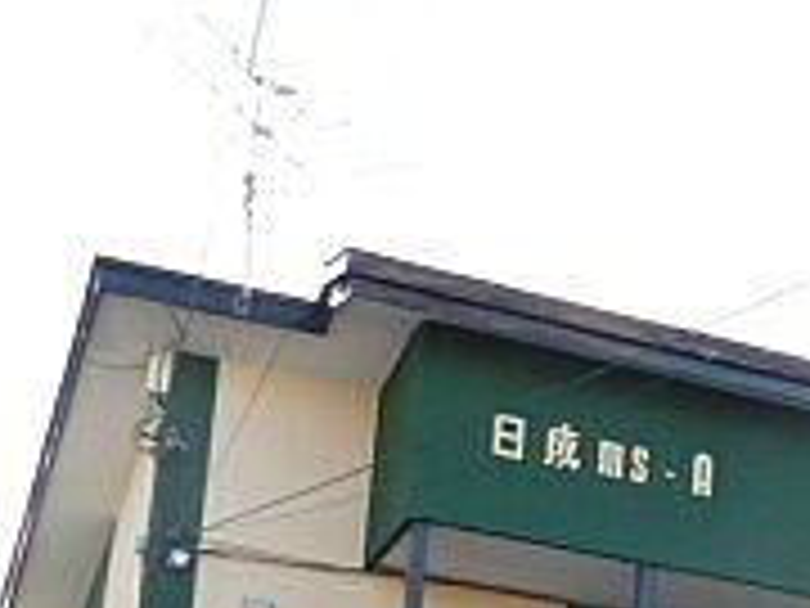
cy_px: 883
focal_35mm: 89
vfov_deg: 15.4
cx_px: 1215
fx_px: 2083
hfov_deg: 19.3
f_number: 4
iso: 100
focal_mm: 4.1
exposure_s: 1/160
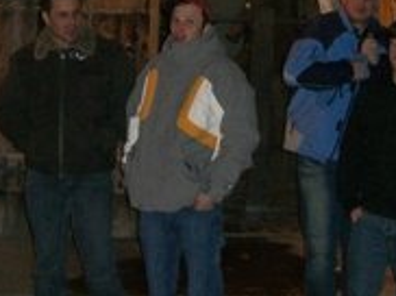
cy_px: -16
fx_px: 1405
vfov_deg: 11.9
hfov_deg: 16.0
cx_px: 172
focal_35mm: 123
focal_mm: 6.2
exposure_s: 1/60
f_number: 2.7
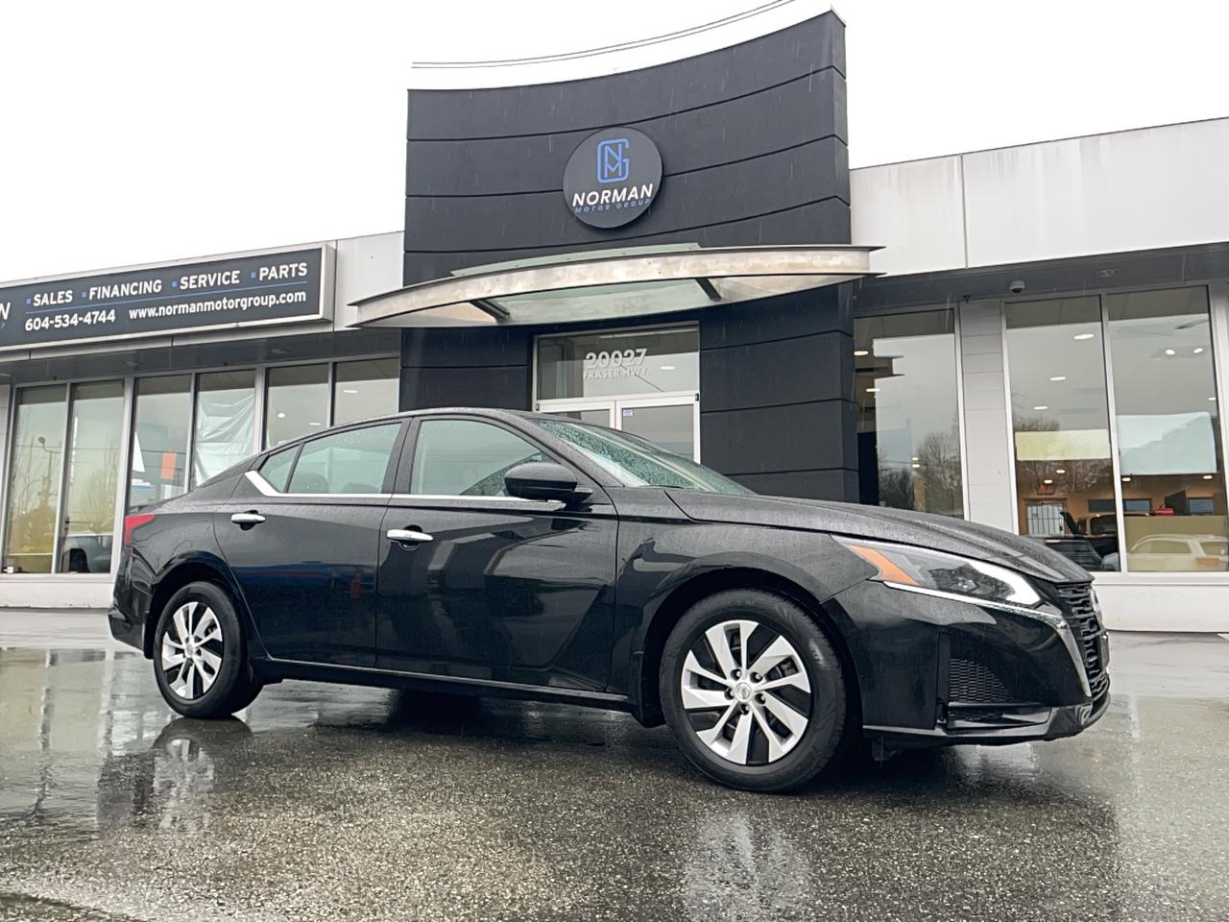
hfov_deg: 67.3
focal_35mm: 26
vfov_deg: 53.1
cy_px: 461
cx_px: 614
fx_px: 923
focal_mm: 4.2
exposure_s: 1/152
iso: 32
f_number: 1.6
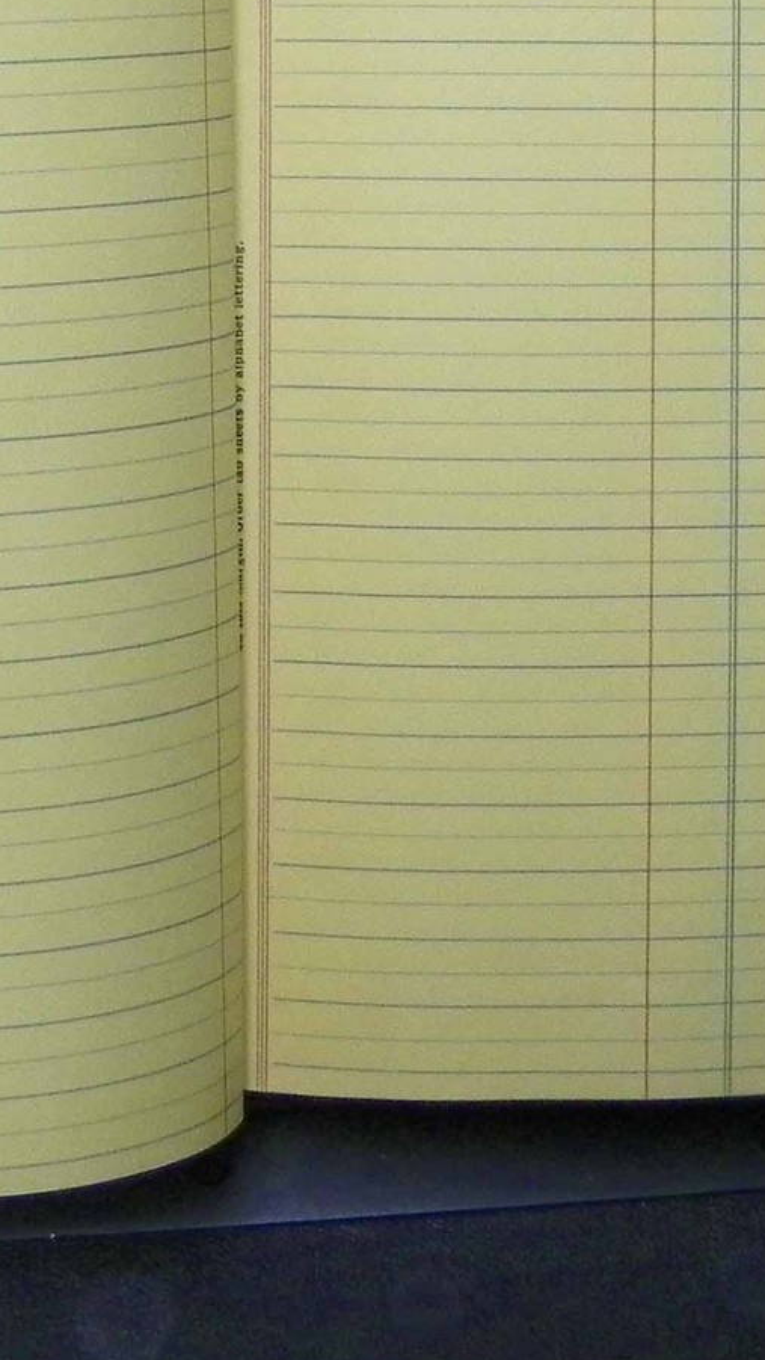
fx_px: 3173
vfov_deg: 23.3
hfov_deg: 13.7
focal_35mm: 88
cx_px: 193
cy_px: 29
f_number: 2.8
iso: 125
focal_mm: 4.6
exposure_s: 1/30
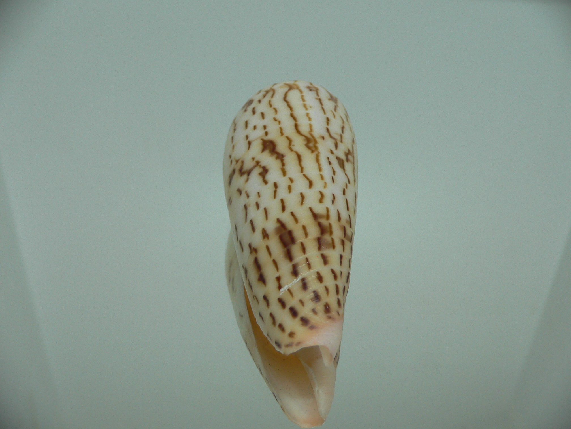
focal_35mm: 35
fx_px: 577
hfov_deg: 52.6
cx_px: 286
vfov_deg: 40.7
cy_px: 214
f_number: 2.8
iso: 100
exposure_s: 1/60
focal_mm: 4.6
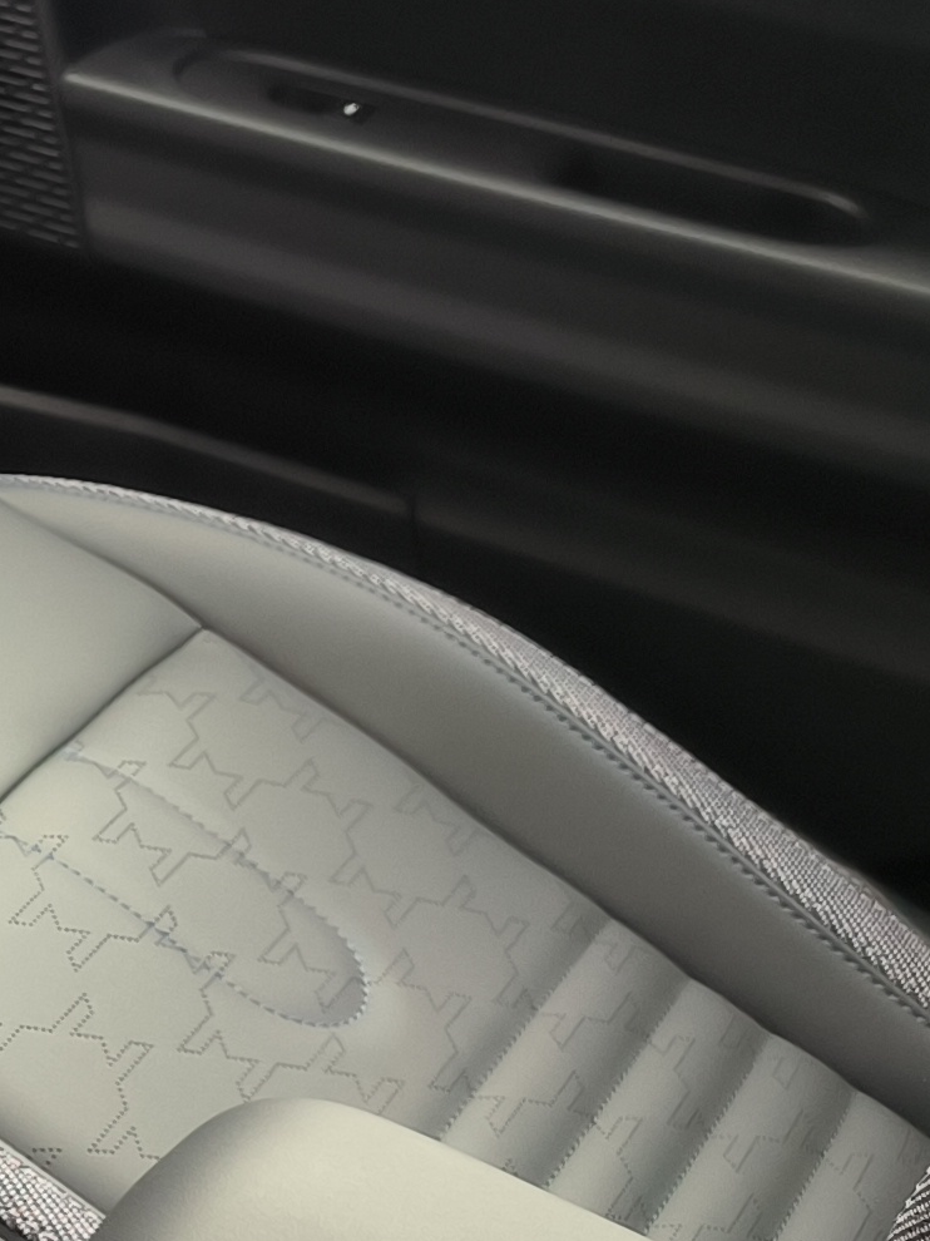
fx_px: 3476
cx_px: -1293
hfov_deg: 12.2
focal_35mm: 97
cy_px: 509
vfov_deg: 20.2
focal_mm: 5.24
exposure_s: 1/50
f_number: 1.7
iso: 644
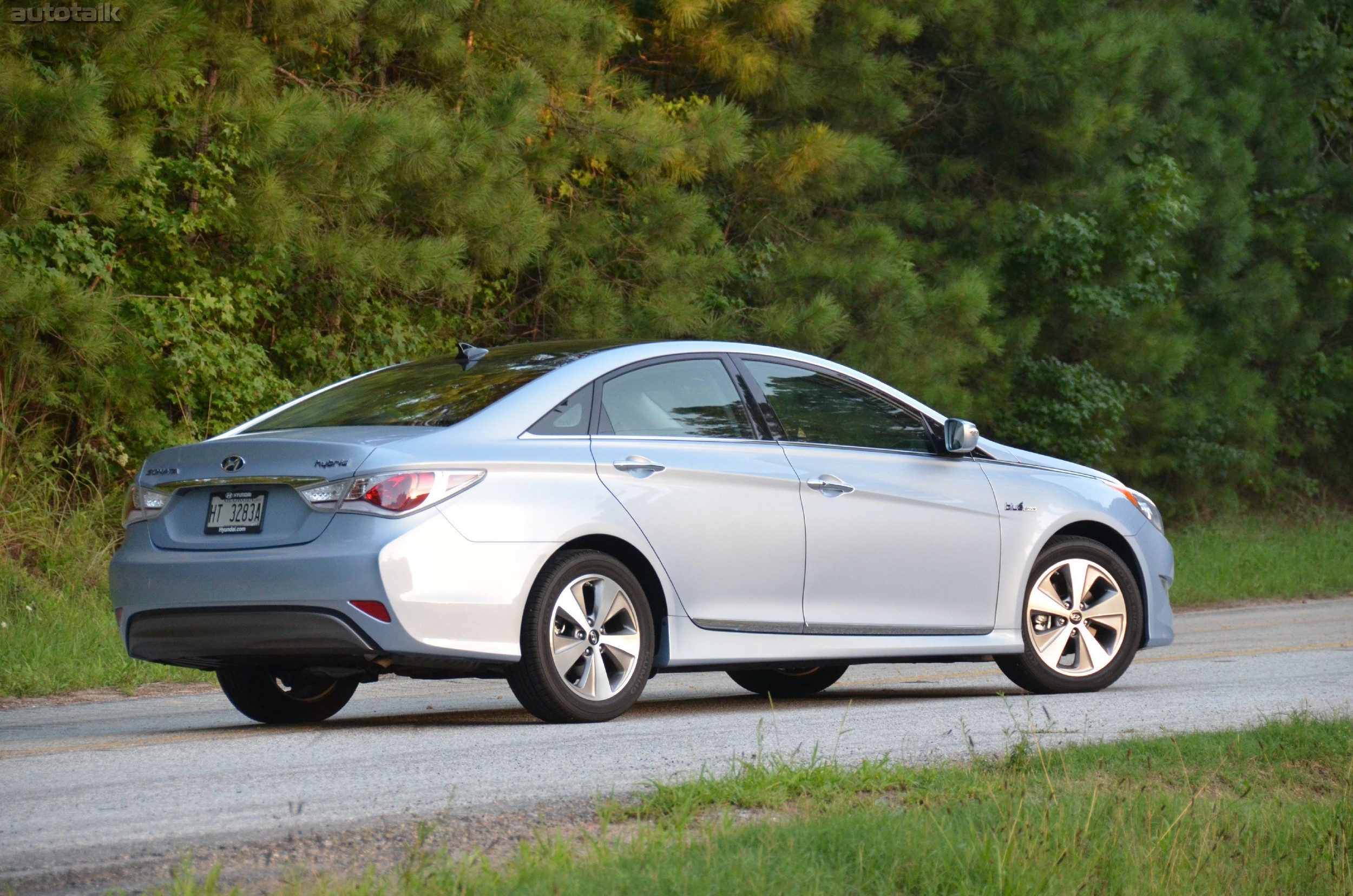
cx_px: 676
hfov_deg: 13.1
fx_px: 5907
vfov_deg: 8.7
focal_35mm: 158
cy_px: 448
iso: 1600
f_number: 5.3
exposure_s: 1/250
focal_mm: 105
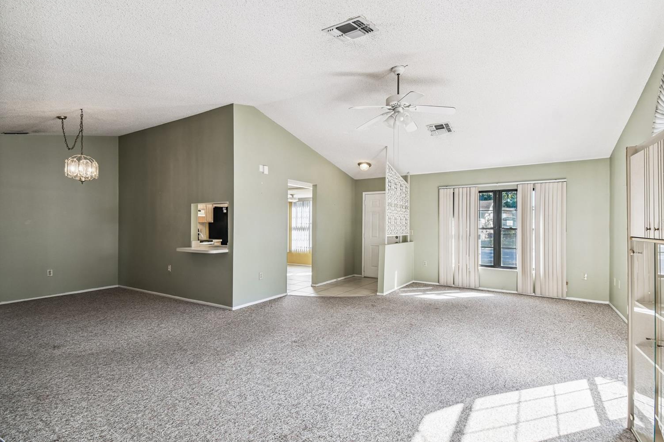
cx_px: 347
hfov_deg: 96.7
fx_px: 295
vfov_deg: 73.7
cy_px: 223
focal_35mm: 16
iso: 100
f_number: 7.1
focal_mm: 10
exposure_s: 1/6
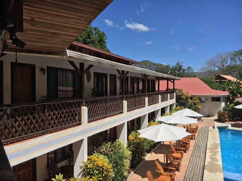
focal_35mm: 29
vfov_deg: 48.2
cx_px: 121
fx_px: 203
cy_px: 90
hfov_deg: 61.7
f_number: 2.2
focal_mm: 4.15
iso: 25
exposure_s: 1/2262
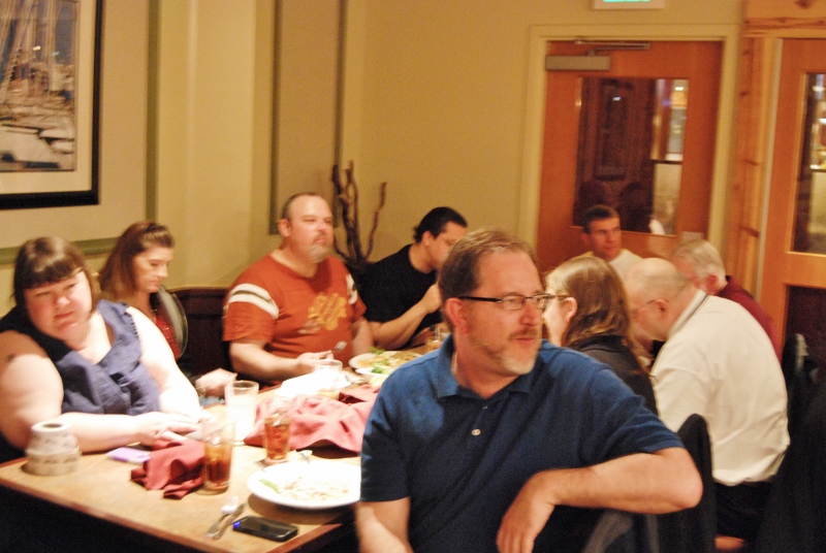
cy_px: 276
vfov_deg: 30.0
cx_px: 413
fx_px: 1034
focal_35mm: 45
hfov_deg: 43.5
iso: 1600
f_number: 4.2
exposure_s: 1/10
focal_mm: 30
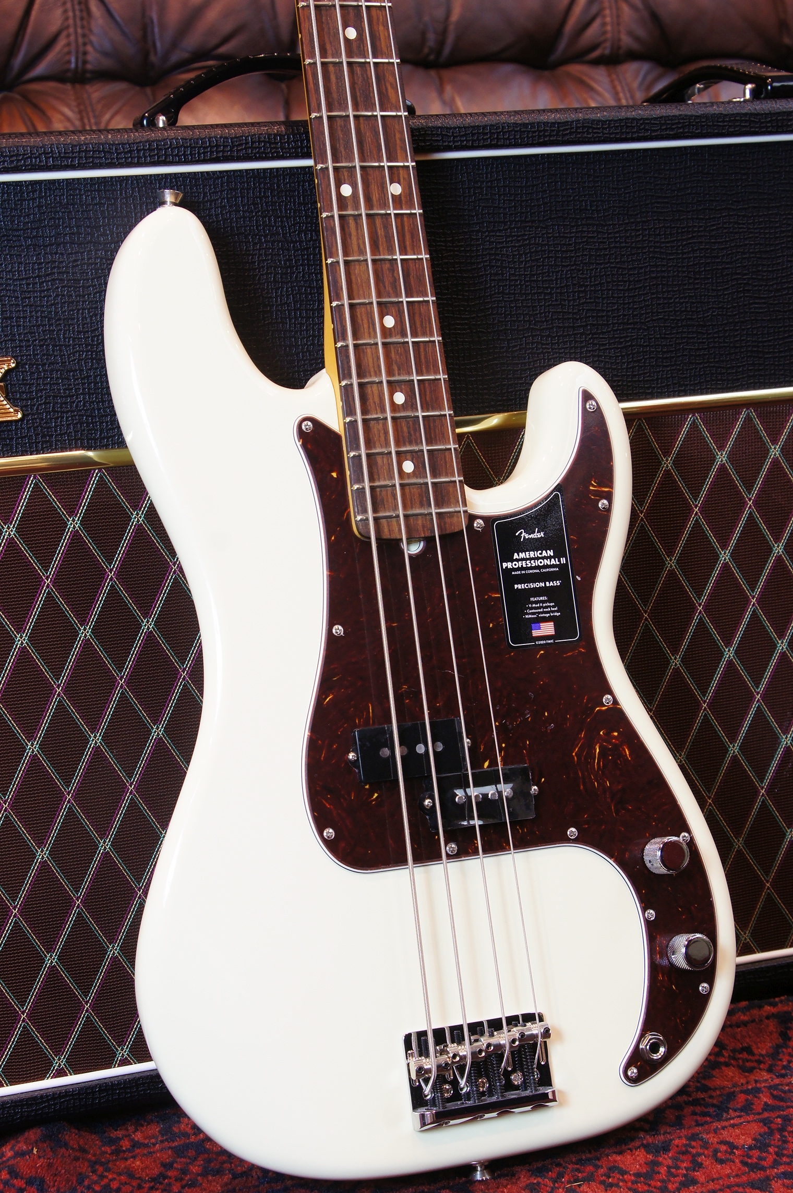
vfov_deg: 29.9
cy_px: 596
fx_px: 2236
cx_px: 396
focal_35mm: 68
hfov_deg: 20.1
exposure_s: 1/10
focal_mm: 45
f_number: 8
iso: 400
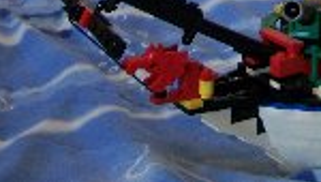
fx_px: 1023
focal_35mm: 120
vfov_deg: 9.4
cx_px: 399
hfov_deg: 16.9
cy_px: -194
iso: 160
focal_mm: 6.3
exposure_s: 1/30
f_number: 3.1
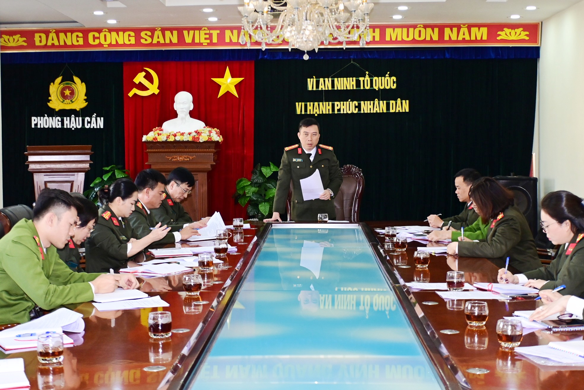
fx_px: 1022
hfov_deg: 31.9
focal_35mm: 63
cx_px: 292
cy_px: 195
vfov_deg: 21.6
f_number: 4.5
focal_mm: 42
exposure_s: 1/200
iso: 2000
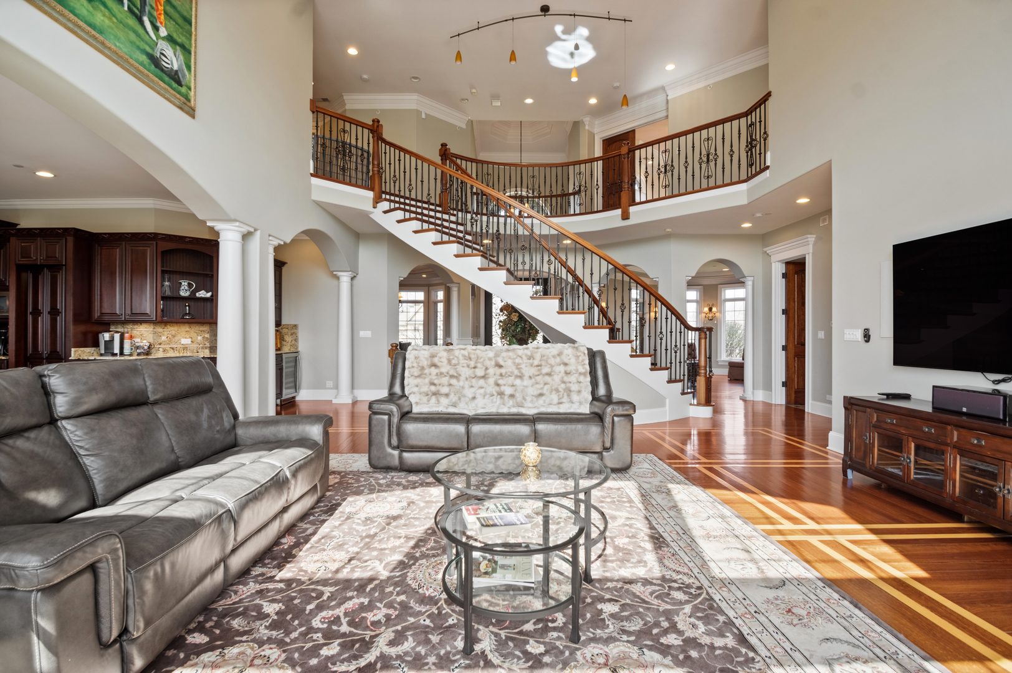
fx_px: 449
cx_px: 506
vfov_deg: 73.7
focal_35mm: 16
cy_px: 336
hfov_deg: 96.8
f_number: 9
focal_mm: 10.63
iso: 200
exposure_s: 1/30
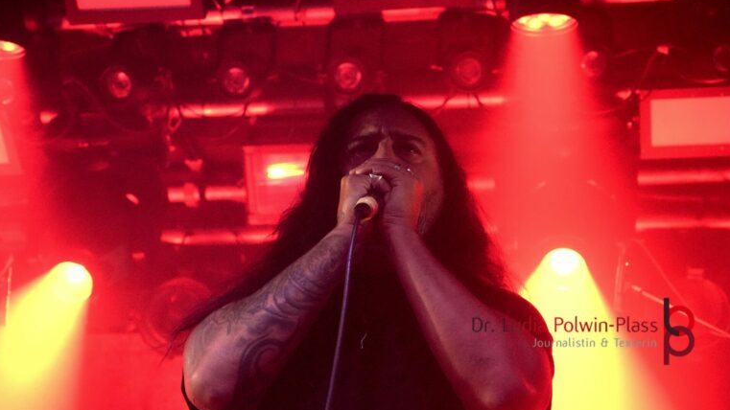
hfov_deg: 23.2
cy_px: 187
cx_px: 365
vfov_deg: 13.2
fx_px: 1781
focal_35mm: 92
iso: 5000
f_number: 4.5
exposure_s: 1/100
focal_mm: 58
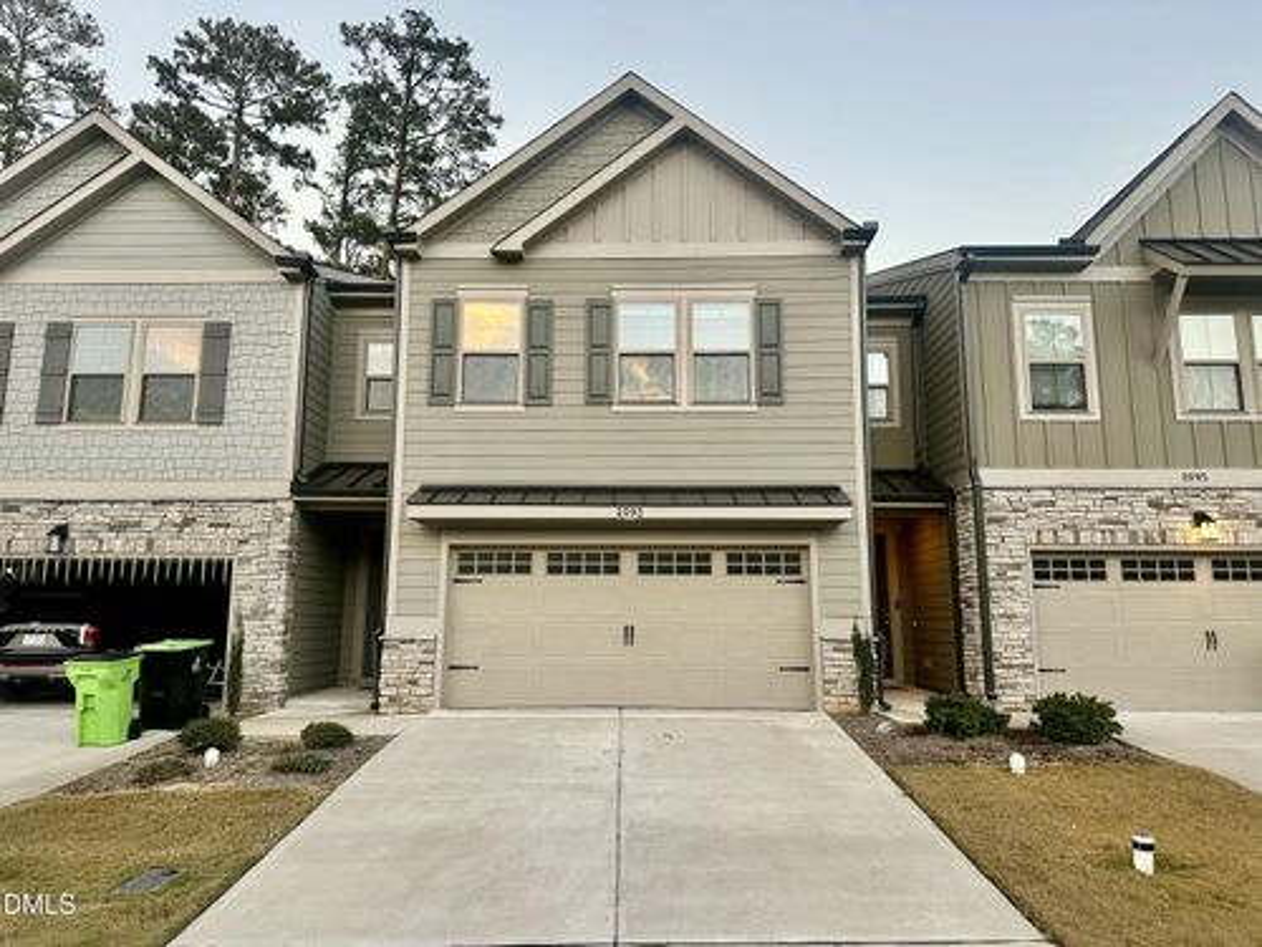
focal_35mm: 24
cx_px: 631
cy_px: 474
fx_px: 875
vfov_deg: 56.8
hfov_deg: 71.6
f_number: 1.78
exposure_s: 1/121
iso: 125
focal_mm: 6.86
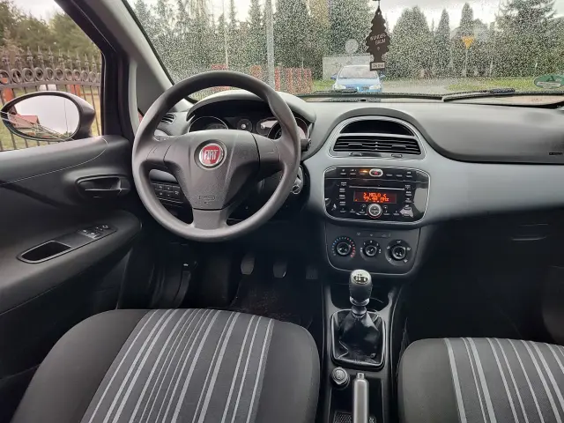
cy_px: 212
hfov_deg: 73.9
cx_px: 282
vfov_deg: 58.9
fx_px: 375
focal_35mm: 23
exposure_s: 1/50
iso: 135
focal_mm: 5.56
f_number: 1.8
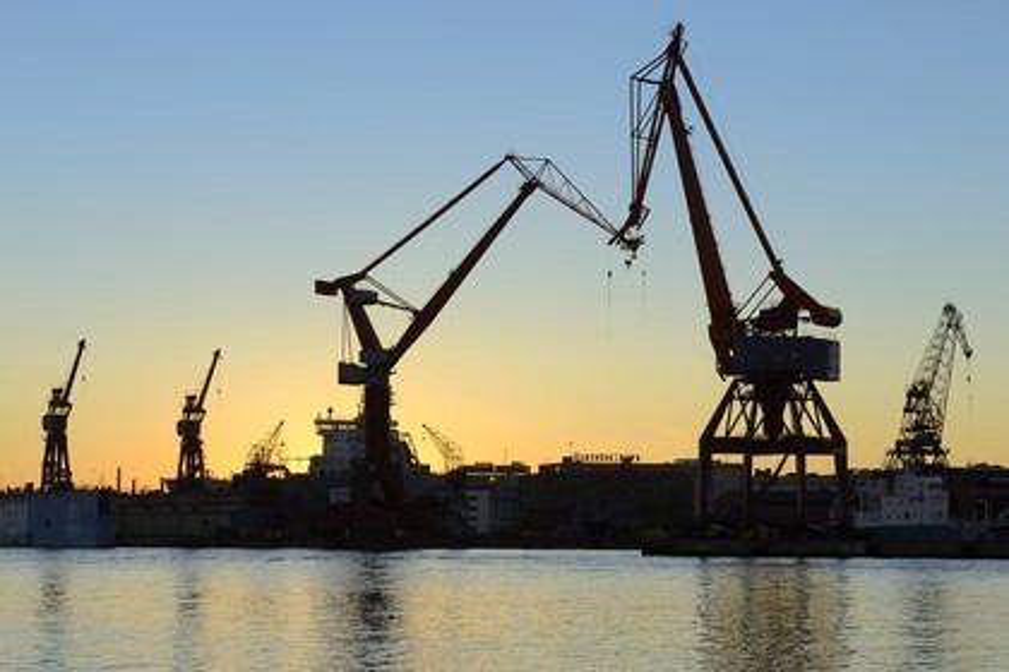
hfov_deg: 22.1
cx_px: 504
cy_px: 336
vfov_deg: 14.9
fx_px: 2578
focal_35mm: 92
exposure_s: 1/100
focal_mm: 92
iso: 200
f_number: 14
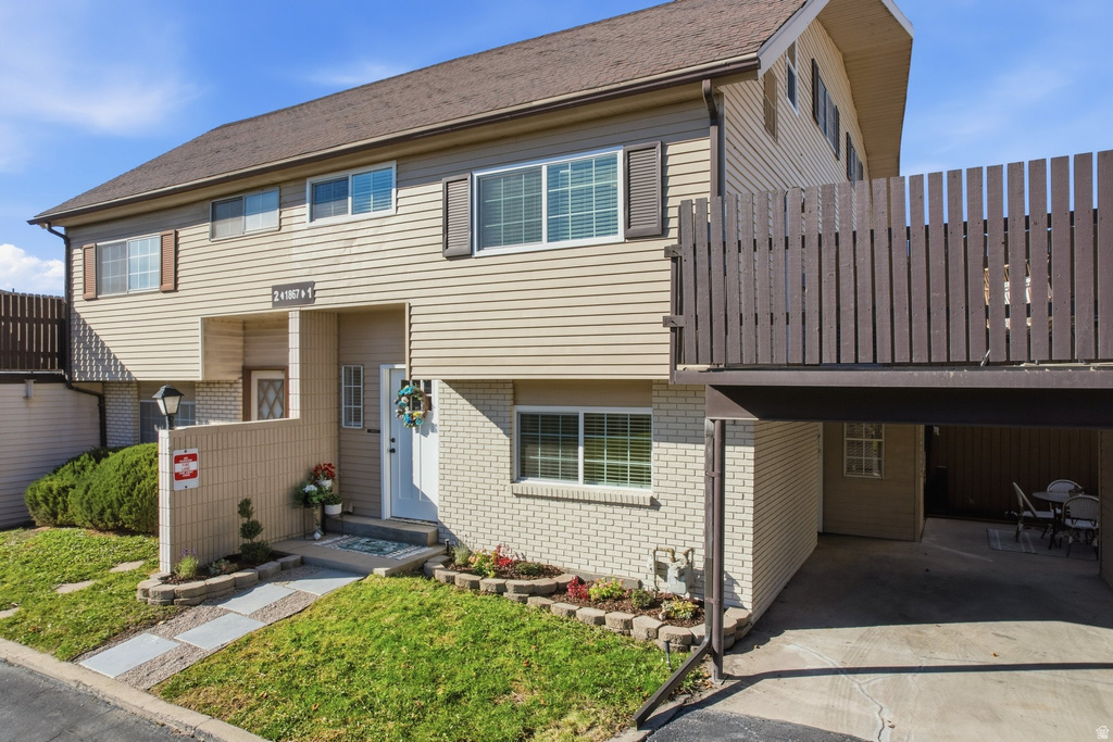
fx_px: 680
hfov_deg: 78.6
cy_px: 371
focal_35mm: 22
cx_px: 556
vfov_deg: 57.2
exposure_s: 1/3200
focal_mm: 8.4
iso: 160
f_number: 2.8
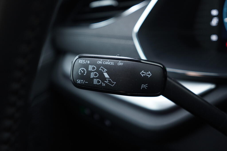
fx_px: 227
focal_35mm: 36
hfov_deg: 53.1
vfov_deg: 36.9
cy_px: 76
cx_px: 114
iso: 250
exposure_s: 1/40
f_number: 2.8
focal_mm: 24
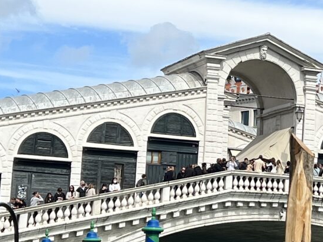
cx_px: 292
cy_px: 46
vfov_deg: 12.1
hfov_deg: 16.0
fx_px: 1138
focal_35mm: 122
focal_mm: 5.7
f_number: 1.5
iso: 50
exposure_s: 1/5882
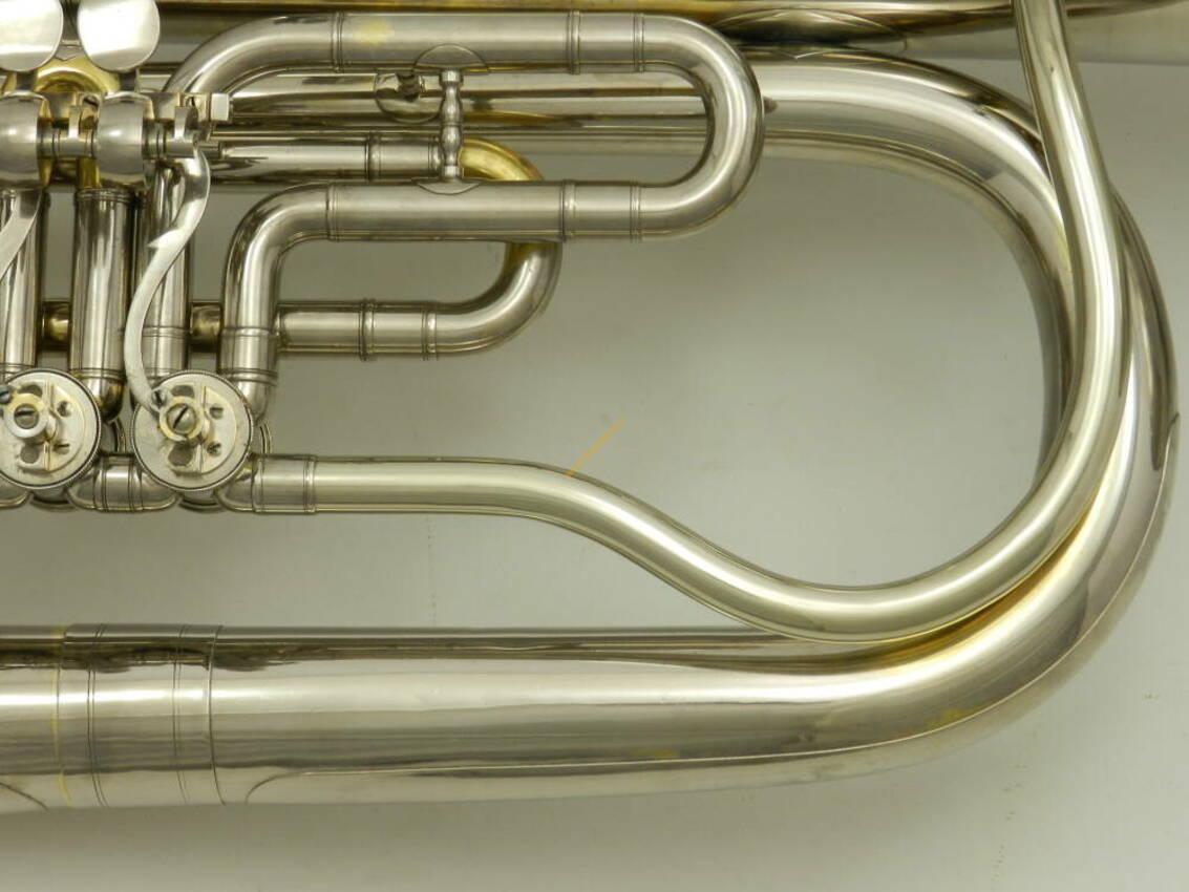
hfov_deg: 17.1
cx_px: 594
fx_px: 3950
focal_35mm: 115
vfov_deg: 12.9
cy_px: 446
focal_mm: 20.5
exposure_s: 1/30
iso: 280
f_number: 4.8
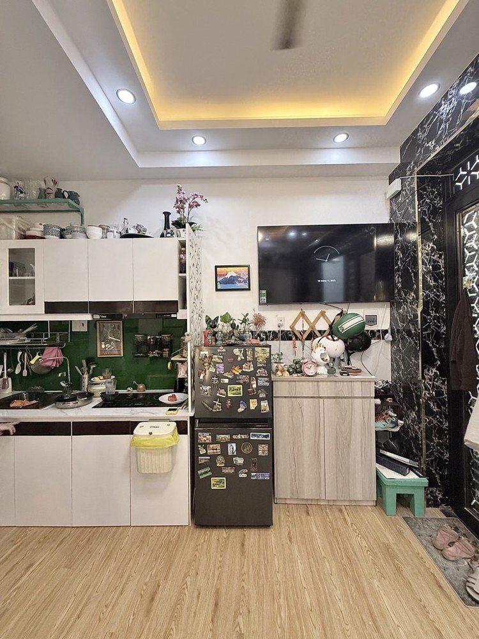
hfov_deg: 85.7
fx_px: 258
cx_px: 240
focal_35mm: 14
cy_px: 320
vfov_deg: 102.1
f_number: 2.2
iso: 320
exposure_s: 1/100
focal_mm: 2.22
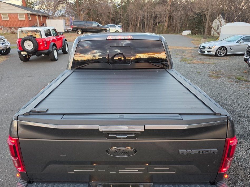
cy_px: 99
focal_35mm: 25
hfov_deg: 69.3
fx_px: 181
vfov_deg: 54.9
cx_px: 118
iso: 160
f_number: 1.7
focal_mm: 6.3
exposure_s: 1/120
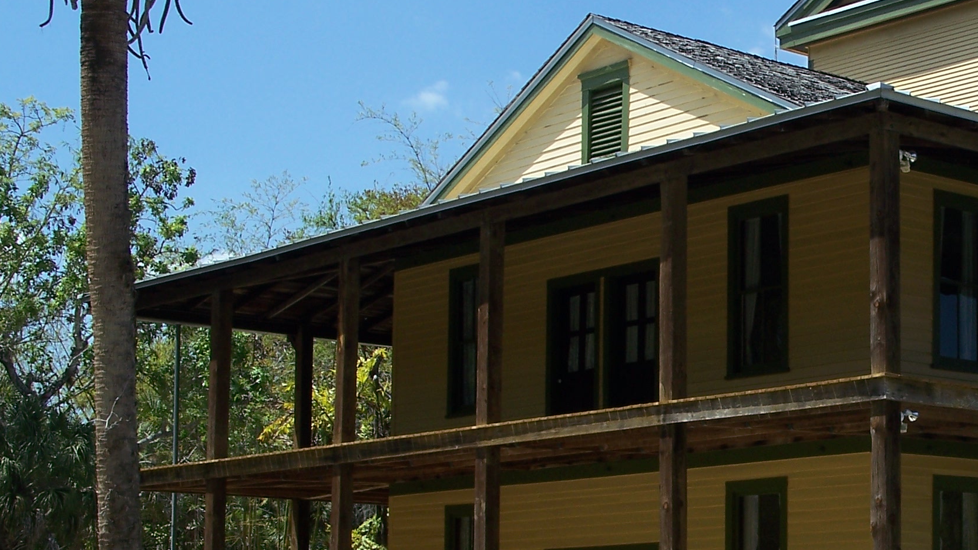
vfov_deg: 15.2
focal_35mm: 79
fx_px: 2049
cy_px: 430
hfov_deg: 26.0
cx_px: 876
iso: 64
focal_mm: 7.8
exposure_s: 1/640
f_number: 4
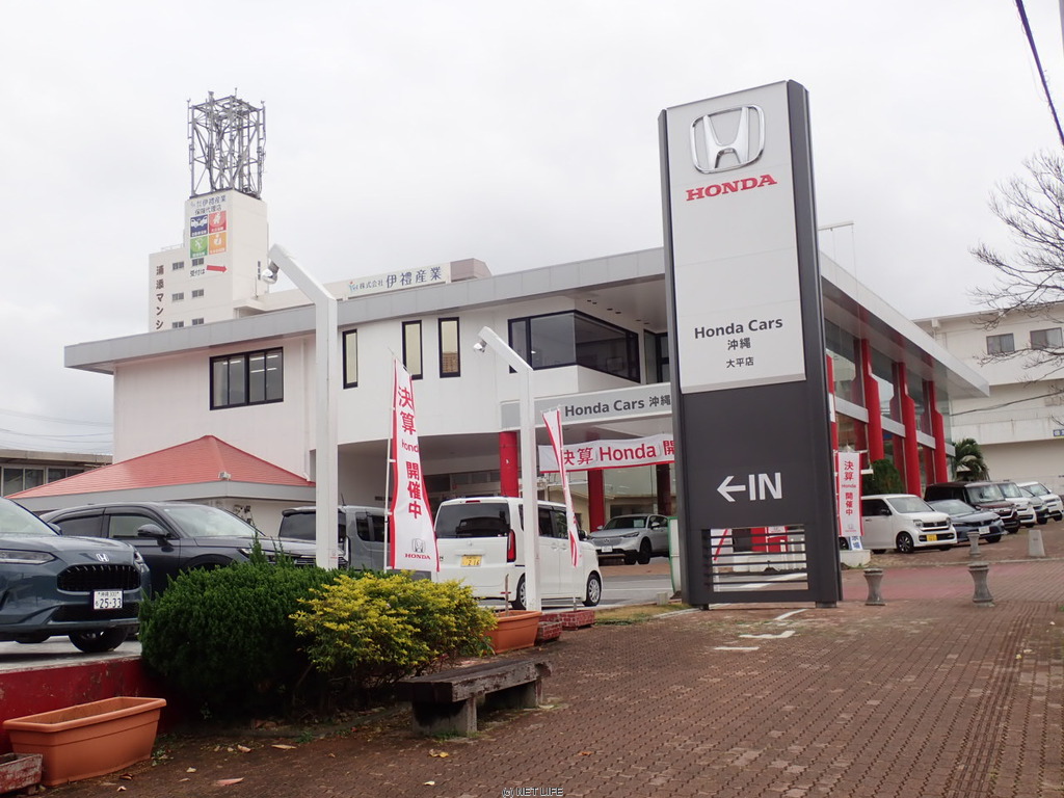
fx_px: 1229
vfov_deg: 36.0
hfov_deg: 46.8
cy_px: 399
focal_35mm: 40
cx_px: 532
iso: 100
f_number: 4
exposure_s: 1/320
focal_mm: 7.34
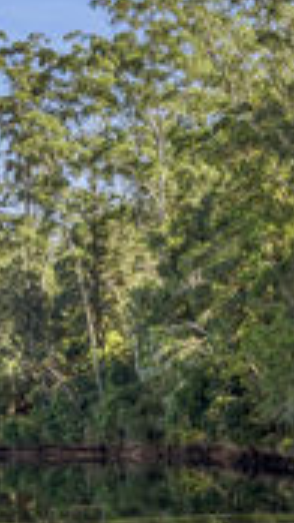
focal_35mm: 111
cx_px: 303
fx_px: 1537
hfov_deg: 10.8
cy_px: 422
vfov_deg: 19.1
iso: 200
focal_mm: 23
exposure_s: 1/40
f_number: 9
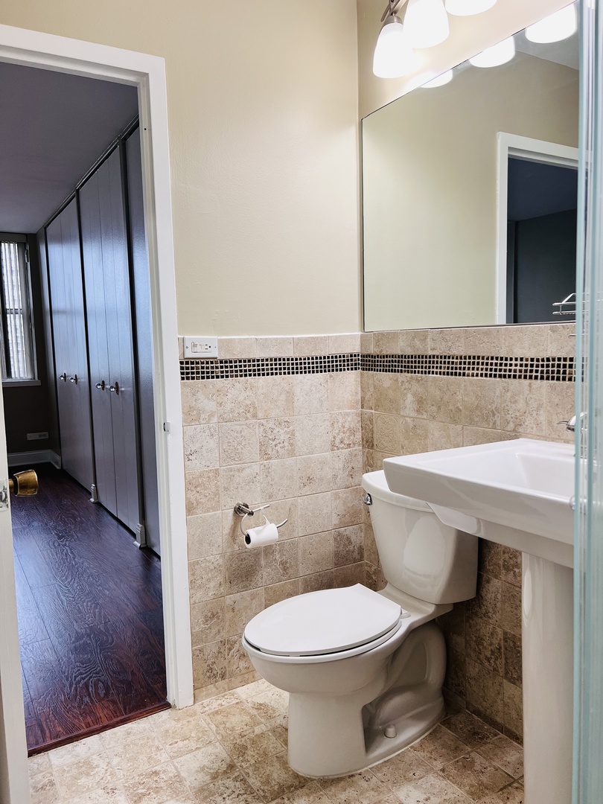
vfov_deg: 67.3
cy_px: 402
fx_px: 604
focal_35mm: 26
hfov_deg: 53.1
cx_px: 302
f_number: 1.5
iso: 80
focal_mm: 5.7
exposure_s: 1/120
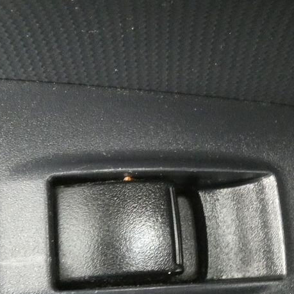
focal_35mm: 69
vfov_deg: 25.0
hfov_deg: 25.0
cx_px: 134
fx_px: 663
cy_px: 163
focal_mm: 6.2
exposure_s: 1/20
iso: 1600
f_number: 5.6
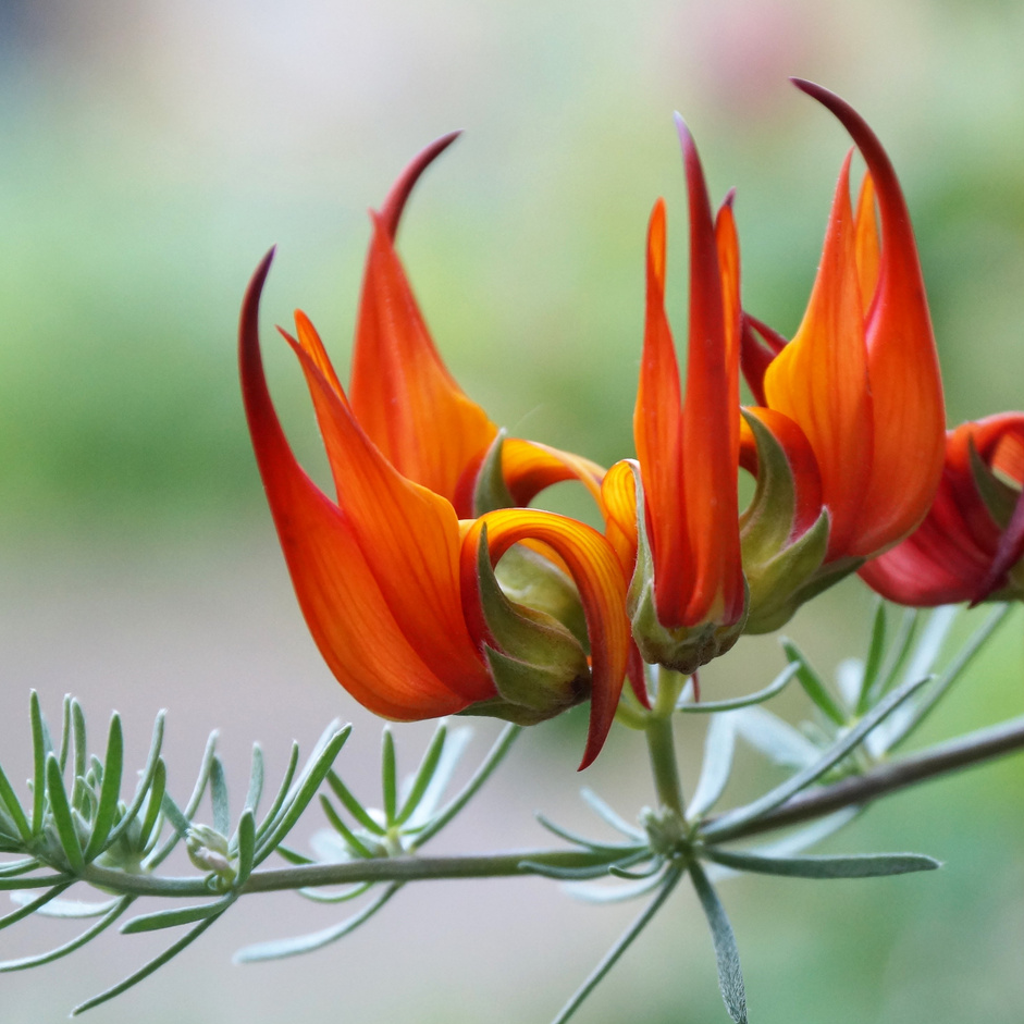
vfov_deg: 7.6
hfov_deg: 7.6
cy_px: 544
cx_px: 805
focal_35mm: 231
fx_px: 7722
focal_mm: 105
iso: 640
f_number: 5.6
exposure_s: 1/200
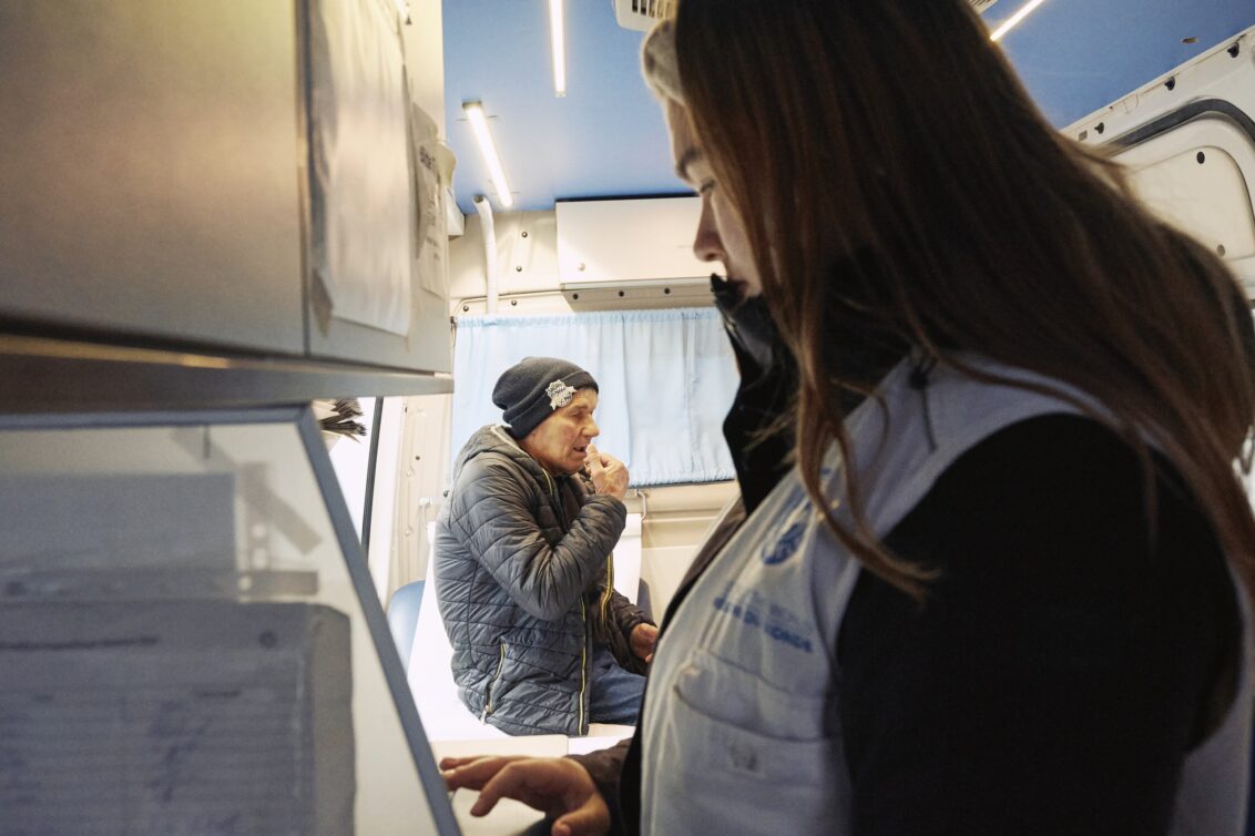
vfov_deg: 44.9
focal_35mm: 29
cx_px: 628
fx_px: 1011
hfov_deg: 63.7
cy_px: 418
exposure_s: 1/250
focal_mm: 19.4
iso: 3200
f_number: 4.5
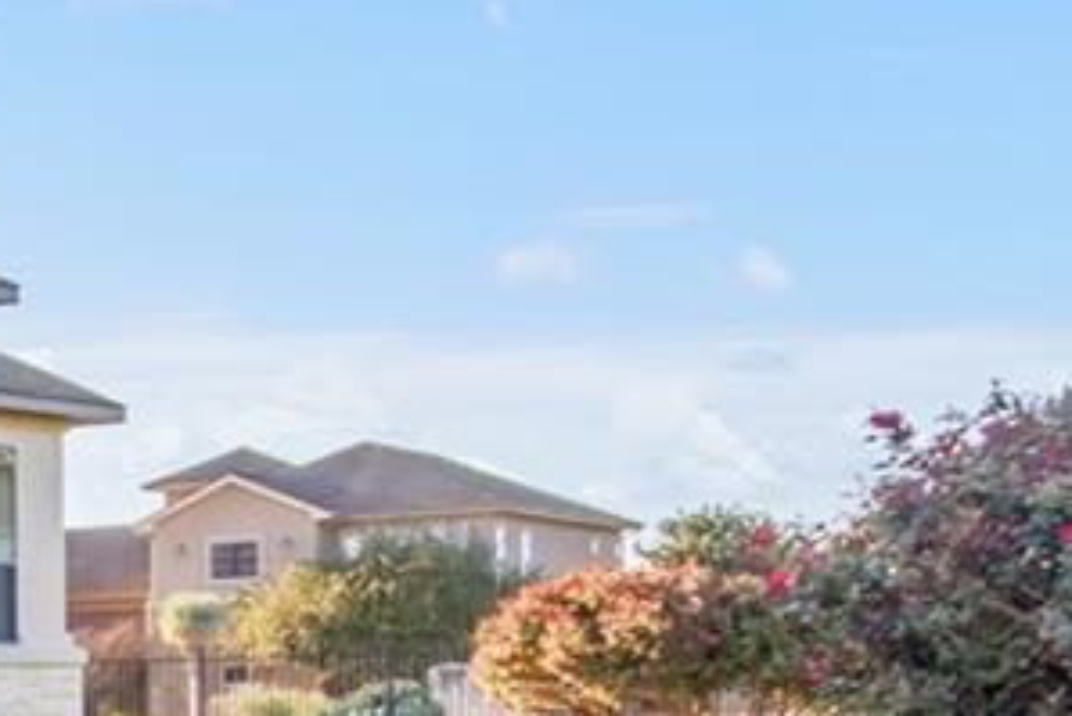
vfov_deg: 13.0
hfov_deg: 13.7
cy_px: 840
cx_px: -1547
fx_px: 3068
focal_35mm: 103
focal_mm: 10
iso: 125
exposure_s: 1/80
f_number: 9
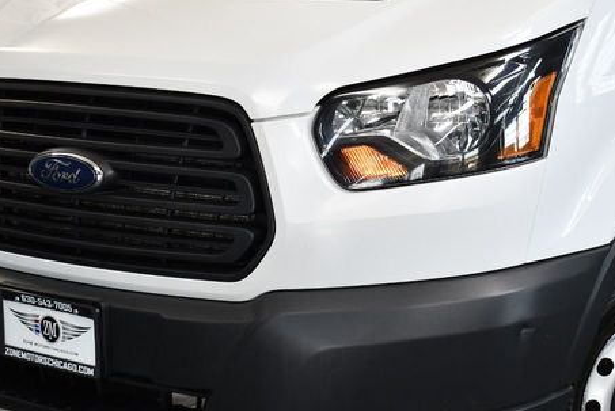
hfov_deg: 20.6
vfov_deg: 13.8
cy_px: 246
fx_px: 1693
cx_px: 299
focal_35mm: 99
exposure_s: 1/160
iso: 800
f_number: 4.5
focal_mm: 35
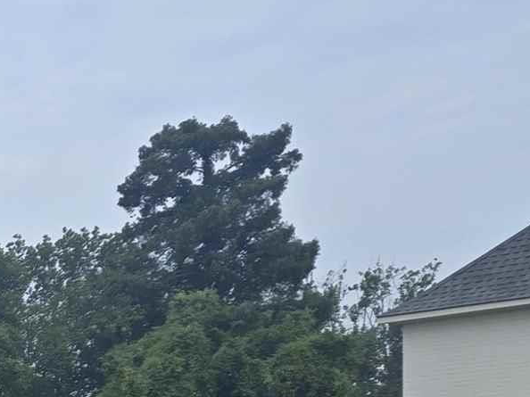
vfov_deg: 11.9
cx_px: -652
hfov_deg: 13.3
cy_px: 597
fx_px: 1821
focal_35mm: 119
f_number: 1.8
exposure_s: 1/1170
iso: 25
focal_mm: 5.4
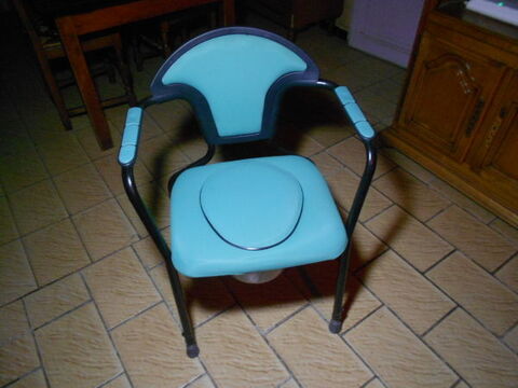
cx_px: 259
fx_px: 389
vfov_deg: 53.1
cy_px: 194
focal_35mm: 26
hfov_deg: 67.3
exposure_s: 1/8
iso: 400
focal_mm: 4.6
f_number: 3.2
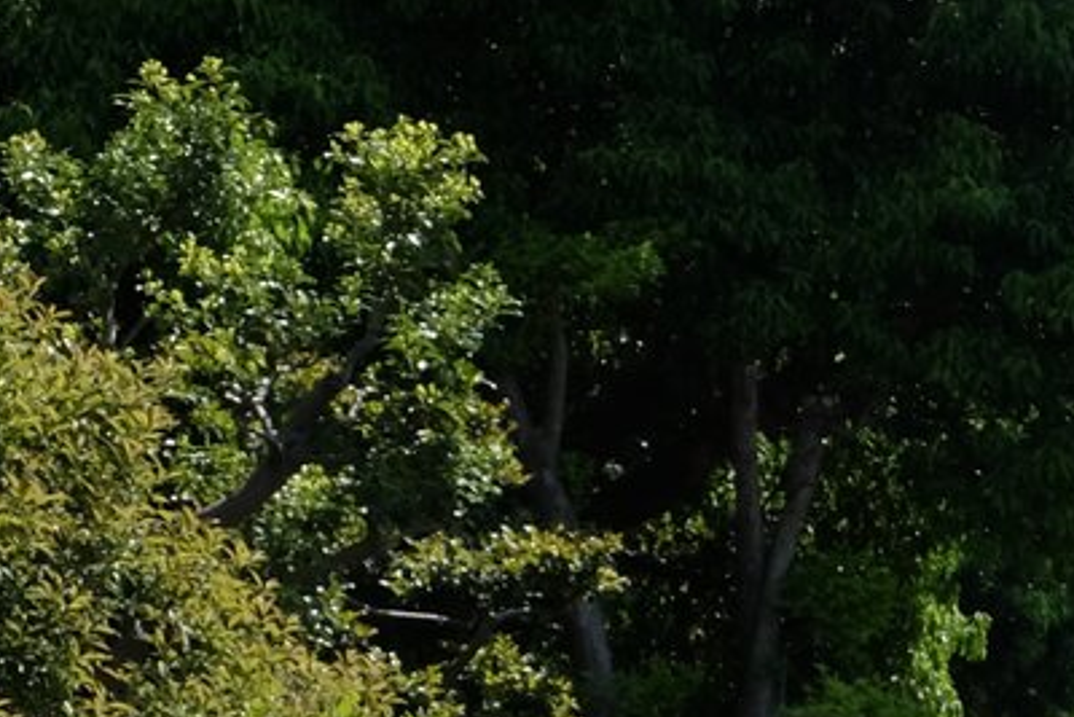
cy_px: 1277
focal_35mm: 172
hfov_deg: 11.1
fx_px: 5133
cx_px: 1990
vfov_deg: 7.7
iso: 400
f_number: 8
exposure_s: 1/420
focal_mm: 28.9
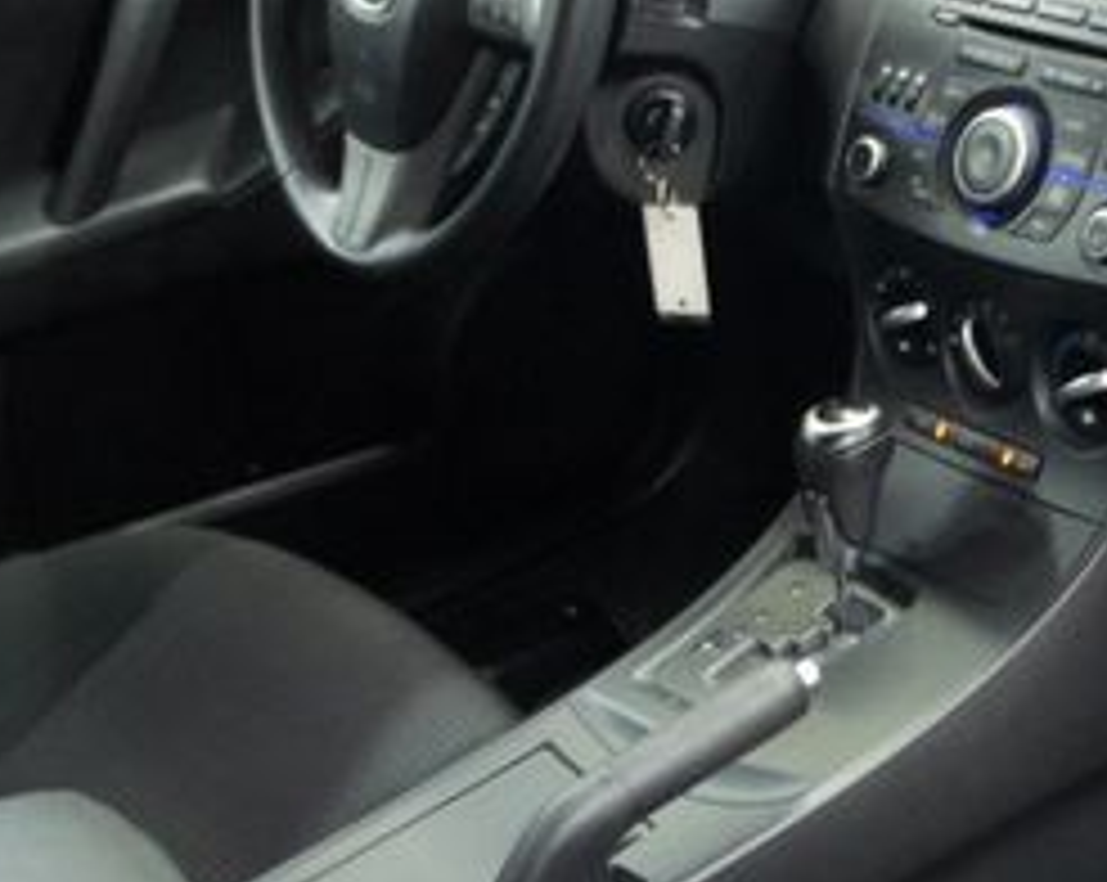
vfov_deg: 22.9
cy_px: 666
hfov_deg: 27.3
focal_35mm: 66
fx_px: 2159
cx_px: 1080
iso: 1600
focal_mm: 18
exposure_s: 1/25
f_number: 3.5
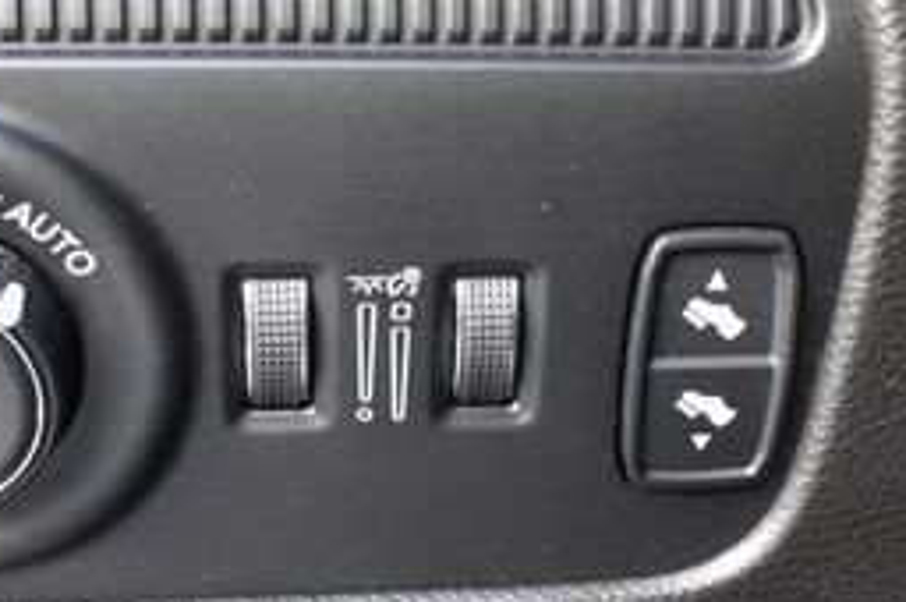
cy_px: 584
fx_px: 1885
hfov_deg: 27.0
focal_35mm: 75
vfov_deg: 17.7
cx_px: 457
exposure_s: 1/15
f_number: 6.3
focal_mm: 20
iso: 1100
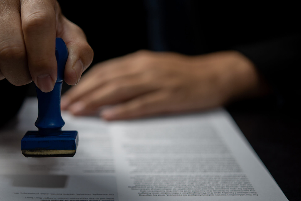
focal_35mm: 80
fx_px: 669
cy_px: 107
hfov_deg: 25.3
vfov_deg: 17.1
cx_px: 110
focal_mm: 60
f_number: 3
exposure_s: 1/100
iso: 100
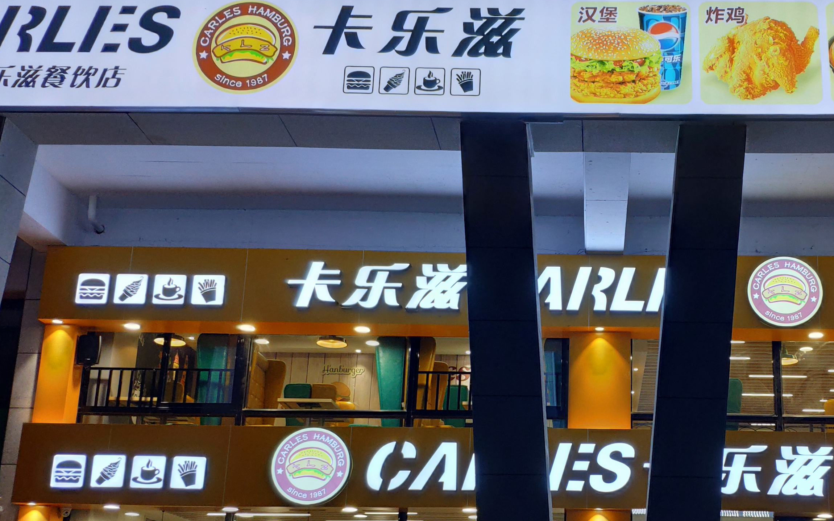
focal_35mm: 39
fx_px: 886
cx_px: 586
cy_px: 369
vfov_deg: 32.3
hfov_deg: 49.1
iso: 150
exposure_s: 1/100
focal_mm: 4.22
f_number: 1.8
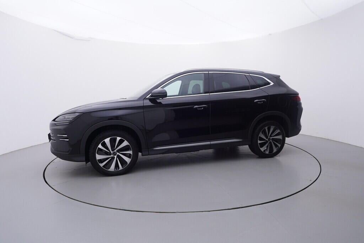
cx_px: 182
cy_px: 122
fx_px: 228
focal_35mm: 22
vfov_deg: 56.2
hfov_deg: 77.3
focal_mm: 15
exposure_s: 1/80
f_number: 5
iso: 200
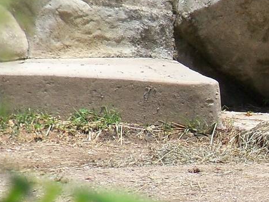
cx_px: 390
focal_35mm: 1192
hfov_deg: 1.7
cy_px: 25
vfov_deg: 1.2
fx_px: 9258
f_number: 4.8
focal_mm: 62
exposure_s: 1/1000
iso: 200
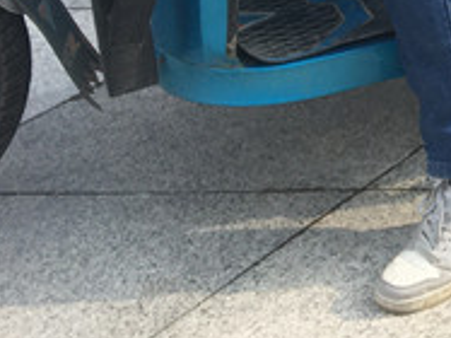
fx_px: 1615
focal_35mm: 124
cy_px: -352
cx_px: 924
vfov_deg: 10.8
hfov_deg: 13.5
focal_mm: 4.15
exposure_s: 1/574
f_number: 2.2
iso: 25
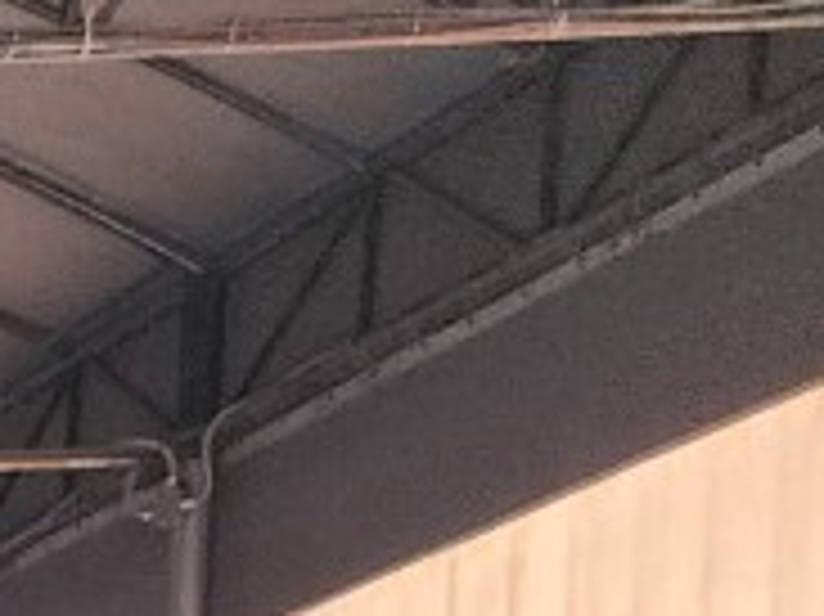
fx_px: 3830
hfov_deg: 8.8
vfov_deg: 7.7
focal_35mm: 161
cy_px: 2032
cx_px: -2026
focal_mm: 6.4
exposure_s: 1/120
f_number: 1.8
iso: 200
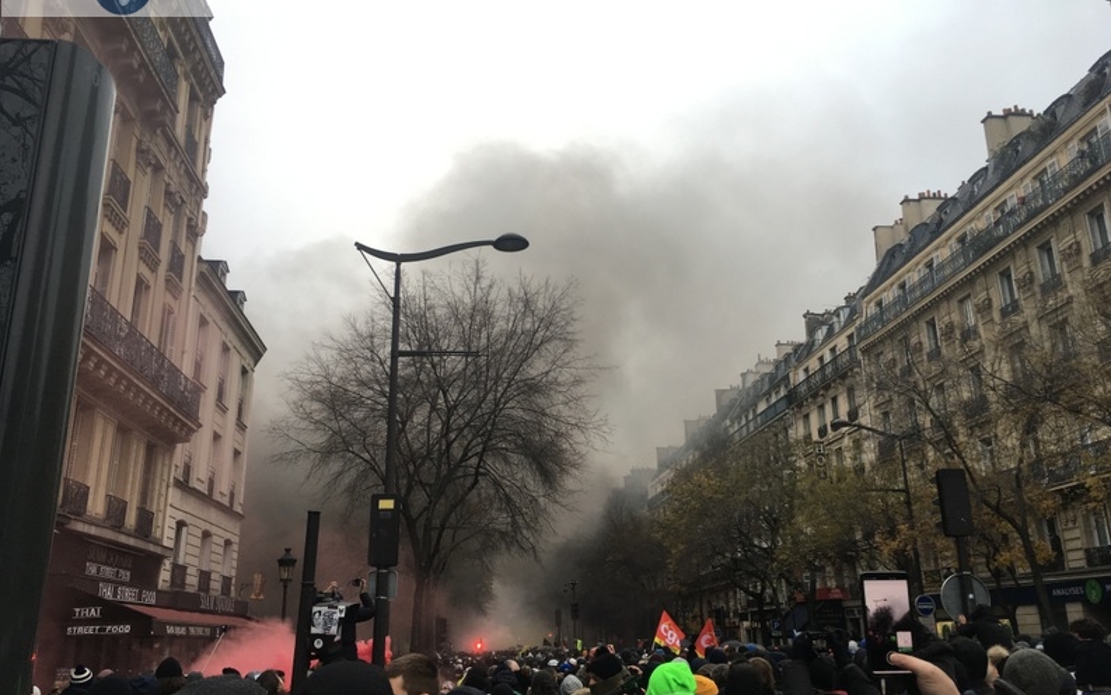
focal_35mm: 31
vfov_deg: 40.6
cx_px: 559
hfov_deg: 61.2
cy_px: 339
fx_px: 939
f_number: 2.2
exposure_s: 1/100
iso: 40
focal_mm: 4.15
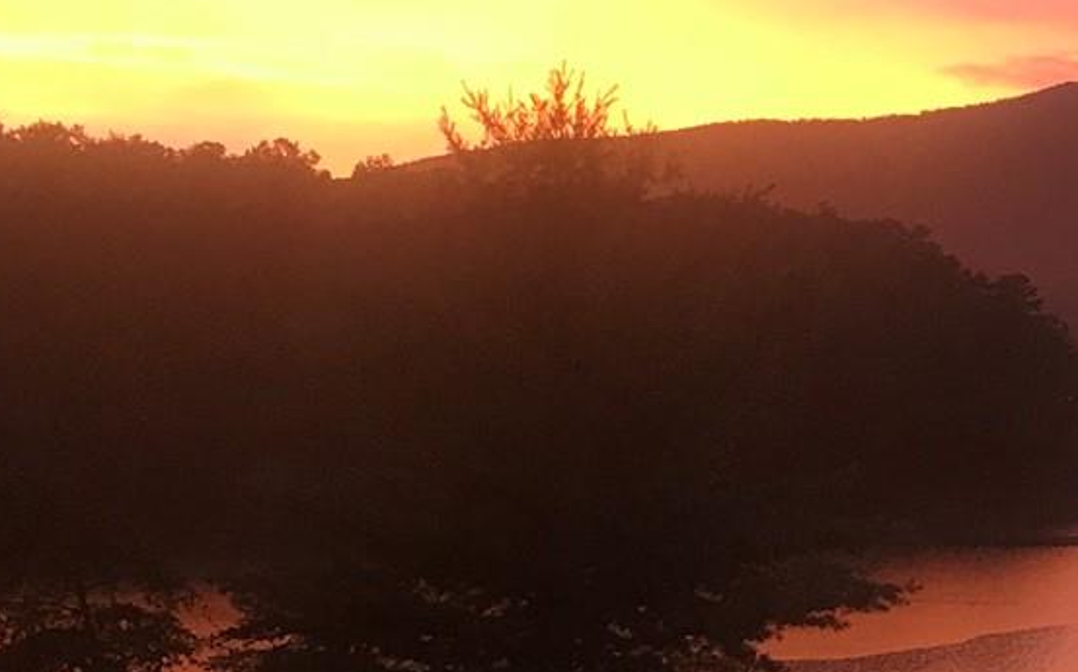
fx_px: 3230
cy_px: 93
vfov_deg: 11.8
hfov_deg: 17.9
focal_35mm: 110
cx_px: 1349
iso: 32
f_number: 1.8
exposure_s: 1/30
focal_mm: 3.99
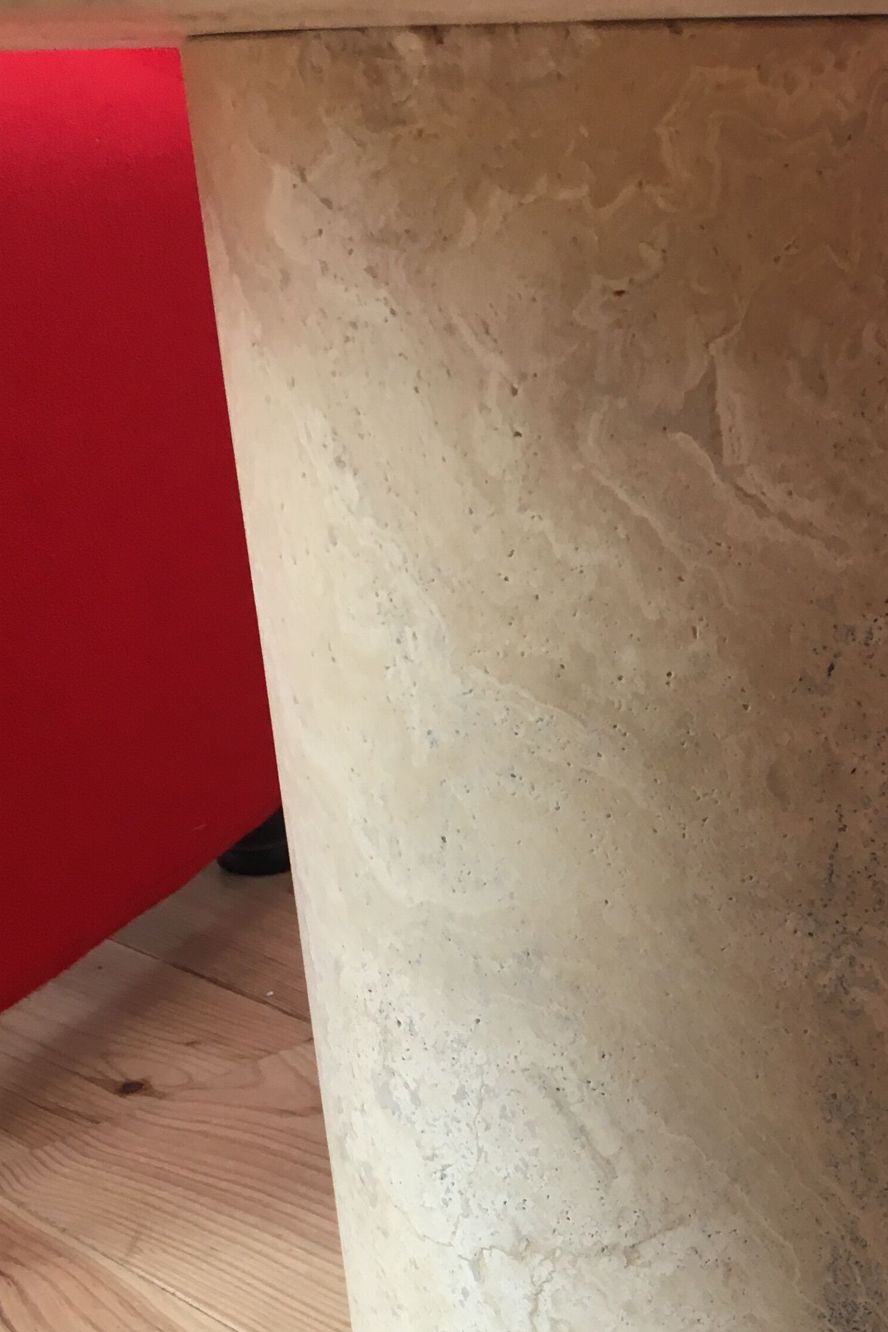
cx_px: 783
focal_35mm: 54
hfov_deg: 24.4
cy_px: 1042
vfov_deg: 35.8
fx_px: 1998
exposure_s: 1/33
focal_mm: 4.15
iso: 80
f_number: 2.2
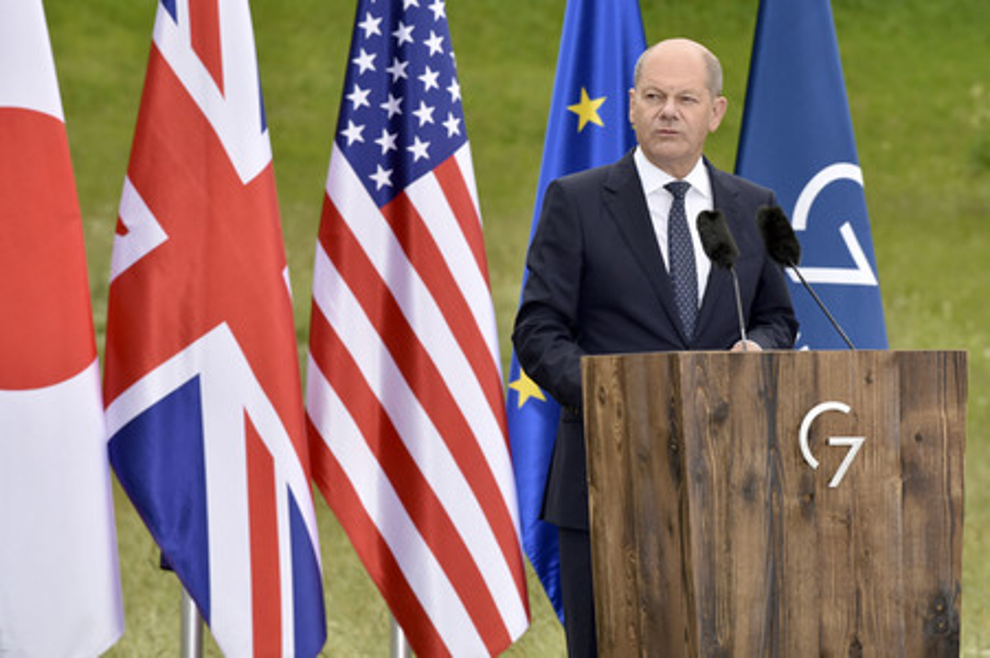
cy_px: 329
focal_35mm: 200
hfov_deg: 10.3
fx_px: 5496
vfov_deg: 6.9
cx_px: 495
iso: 200
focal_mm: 200
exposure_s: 1/250
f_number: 9
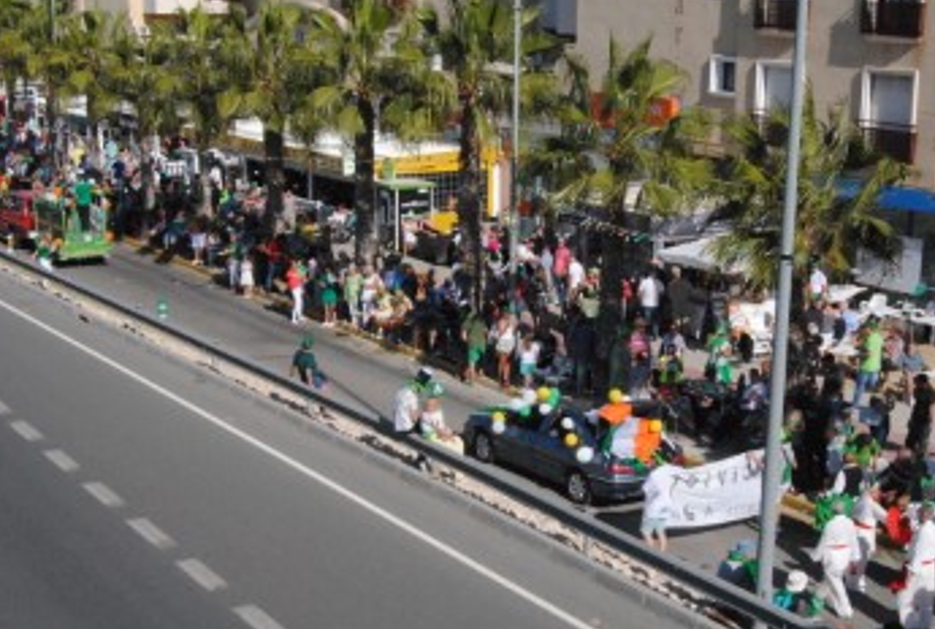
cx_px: 484
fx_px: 1510
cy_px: 355
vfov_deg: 23.5
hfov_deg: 34.4
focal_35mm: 58
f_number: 16
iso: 1600
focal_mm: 28
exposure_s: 1/1000
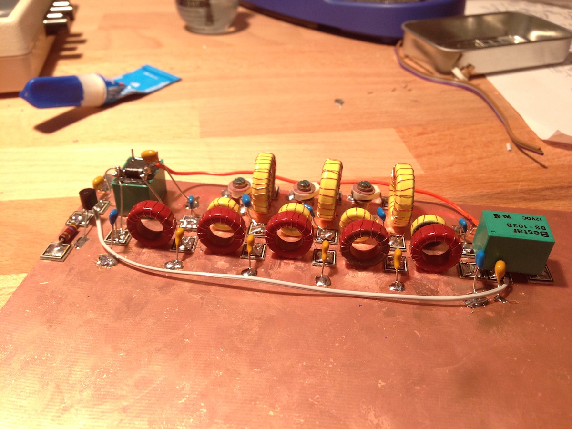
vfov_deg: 42.9
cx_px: 286
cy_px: 214
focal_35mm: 33
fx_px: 545
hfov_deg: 55.4
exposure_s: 1/20
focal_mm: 4.12
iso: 100
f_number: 2.4
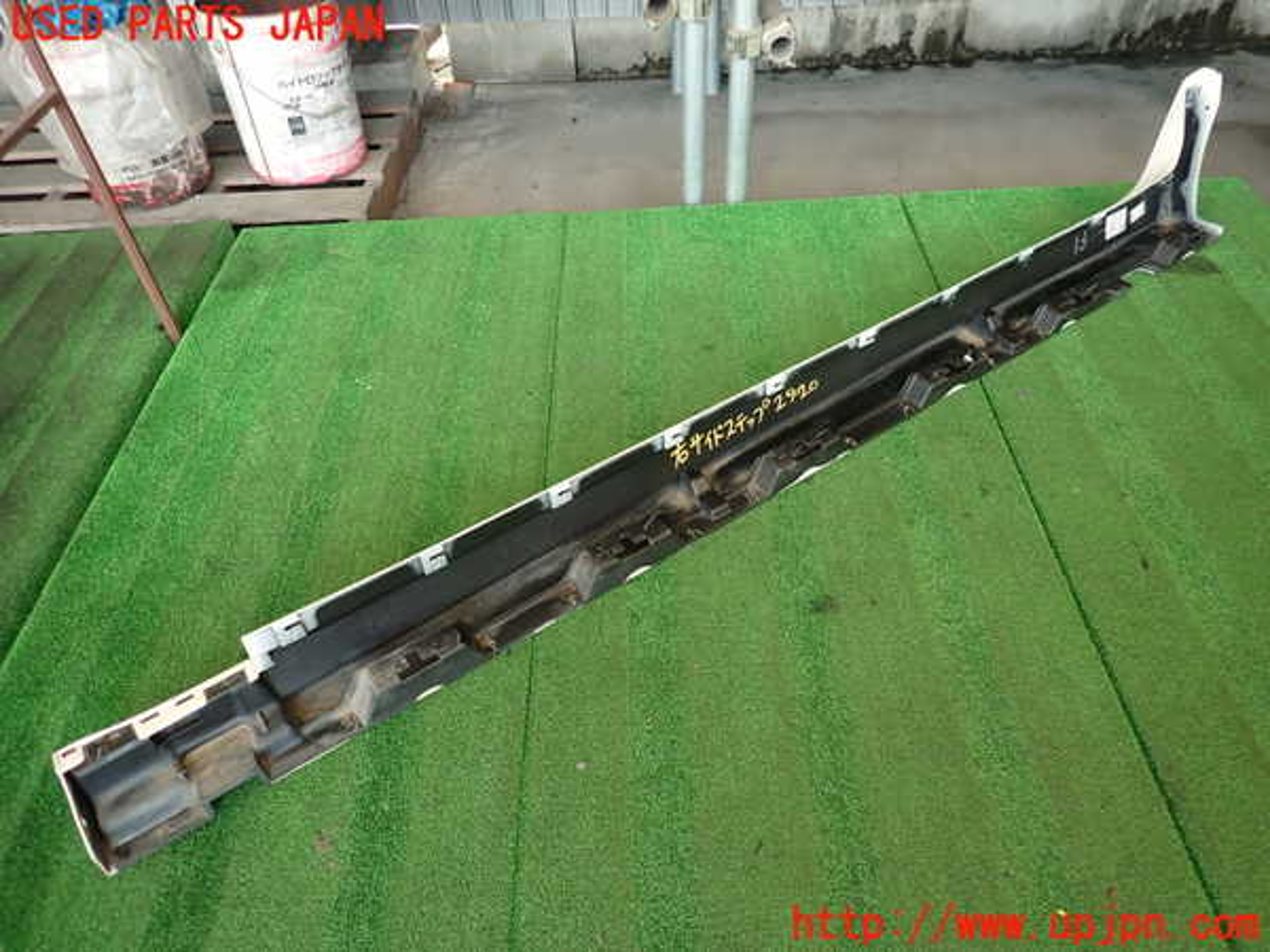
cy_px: 476
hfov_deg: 69.4
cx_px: 635
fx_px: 917
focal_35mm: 25
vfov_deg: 54.9
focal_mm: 4.5
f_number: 2
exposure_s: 1/60
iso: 125
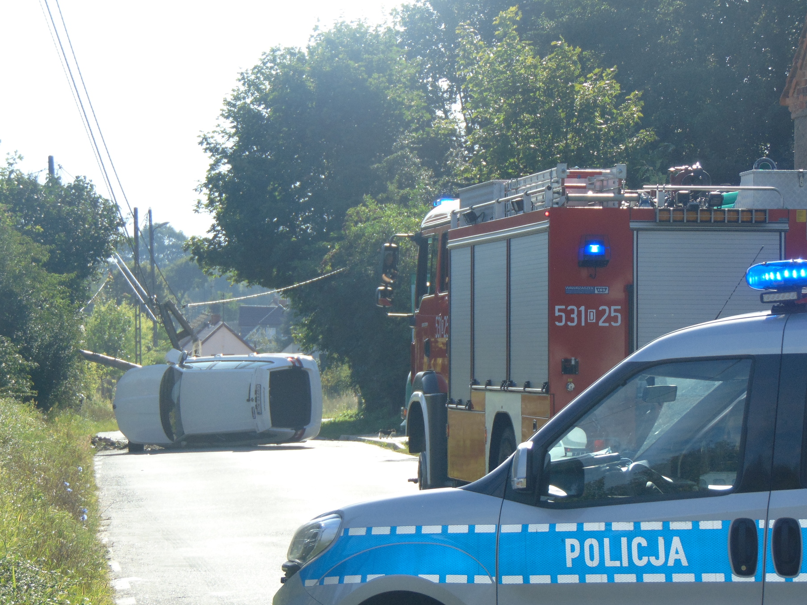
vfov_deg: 10.5
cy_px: 310
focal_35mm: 141
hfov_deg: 14.0
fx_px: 3287
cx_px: 407
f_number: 4
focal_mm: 23.9
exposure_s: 1/500
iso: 80
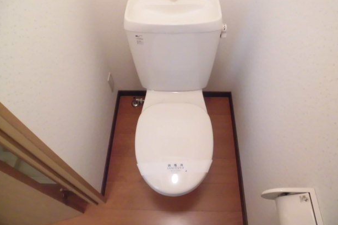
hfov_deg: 69.4
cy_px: 95
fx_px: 244
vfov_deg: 49.4
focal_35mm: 26
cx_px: 174
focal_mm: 4.3
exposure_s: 1/25
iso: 800
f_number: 3.1
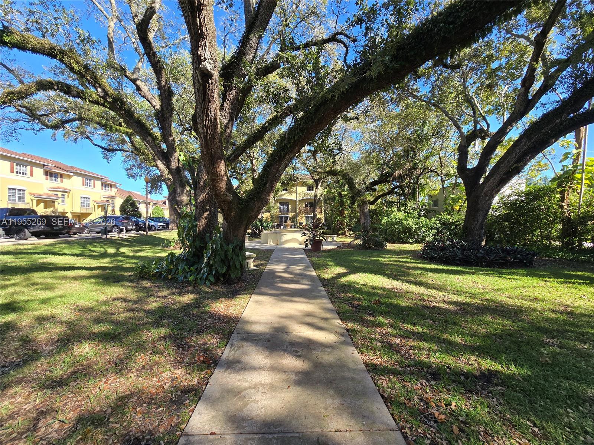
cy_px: 222
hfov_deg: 106.2
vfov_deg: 89.9
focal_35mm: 13
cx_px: 297
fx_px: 223
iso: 50
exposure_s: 1/631
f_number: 2.2
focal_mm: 2.2
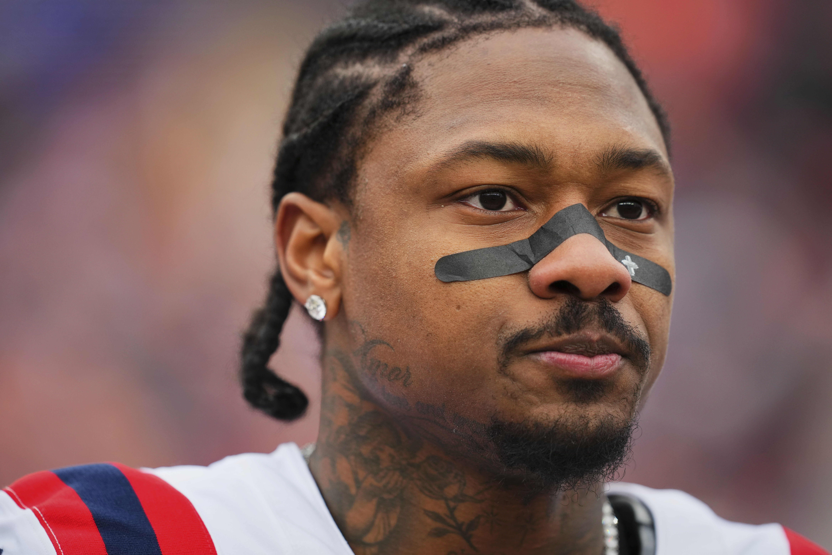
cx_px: 416
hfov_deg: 5.2
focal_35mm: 400
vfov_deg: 3.4
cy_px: 278
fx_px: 9244
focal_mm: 400
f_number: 2.8
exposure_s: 1/2000
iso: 800
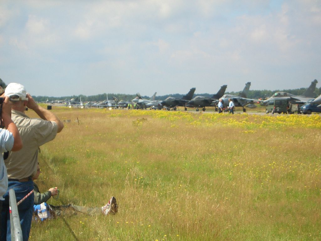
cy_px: 120
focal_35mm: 105
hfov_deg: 18.7
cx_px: 160
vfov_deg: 14.1
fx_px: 974
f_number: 4.8
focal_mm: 17.4
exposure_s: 1/250
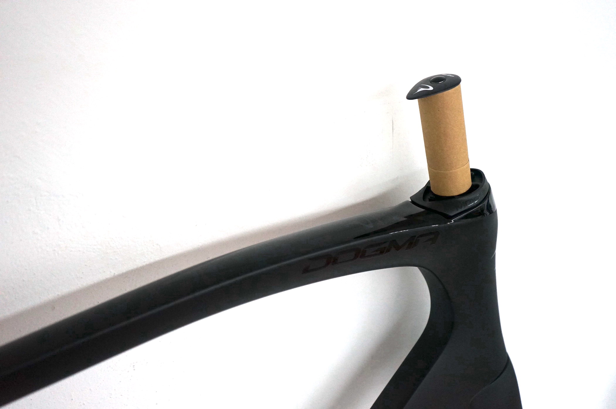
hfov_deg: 53.2
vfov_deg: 36.8
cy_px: 204
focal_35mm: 36
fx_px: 615
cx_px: 308
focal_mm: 36
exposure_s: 1/160
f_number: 4
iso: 2500
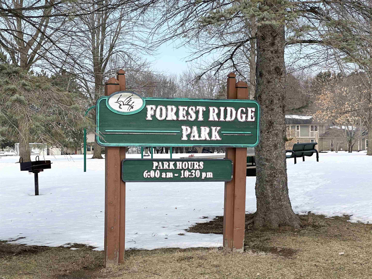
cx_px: 186
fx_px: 827
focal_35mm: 77
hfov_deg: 25.3
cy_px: 140
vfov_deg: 19.1
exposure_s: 1/1033
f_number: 2.8
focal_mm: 9
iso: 32
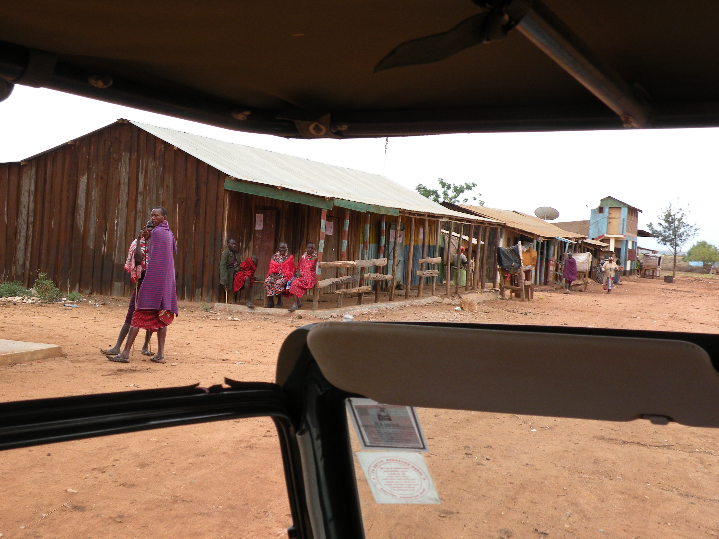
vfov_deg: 26.1
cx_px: 360
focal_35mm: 56
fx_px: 1163
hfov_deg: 34.3
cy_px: 270
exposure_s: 1/189
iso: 64
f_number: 5
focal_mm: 9.8
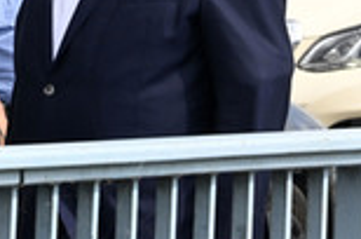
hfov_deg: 2.4
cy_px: 21
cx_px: -1
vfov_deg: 1.6
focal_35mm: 879
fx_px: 8796
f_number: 20
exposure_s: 1/500
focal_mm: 300
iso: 2000
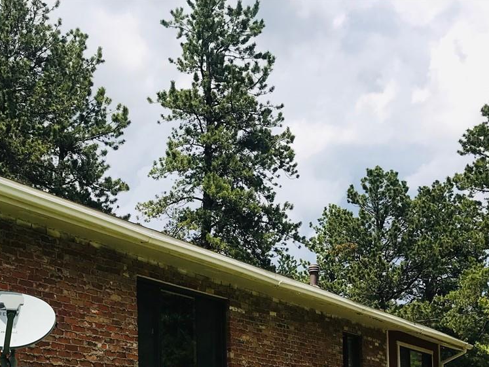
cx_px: 159
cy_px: 391
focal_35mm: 60
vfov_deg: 23.1
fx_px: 847
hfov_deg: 31.9
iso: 20
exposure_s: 1/2227
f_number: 1.8
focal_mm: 3.99
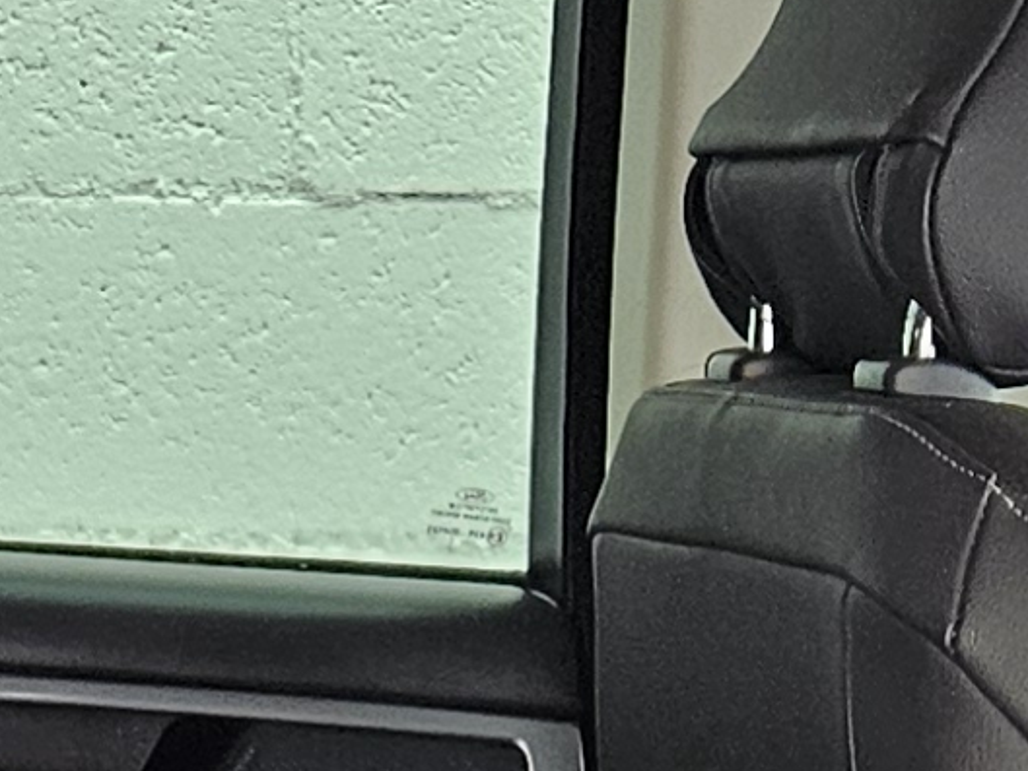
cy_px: 2140
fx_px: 5168
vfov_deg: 7.7
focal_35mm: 174
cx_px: -10
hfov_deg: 11.2
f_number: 1.8
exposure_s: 1/180
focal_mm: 5.4
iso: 200
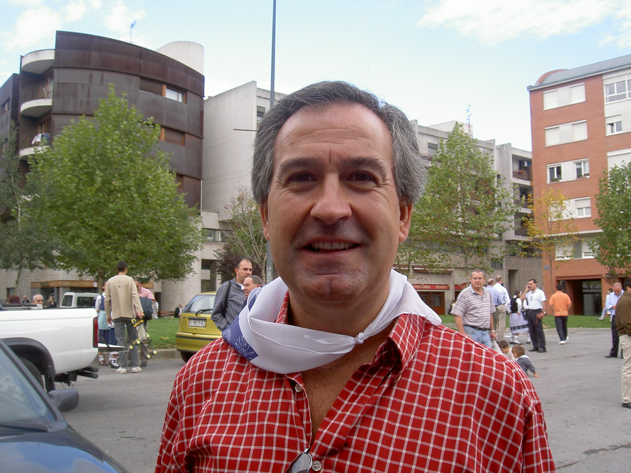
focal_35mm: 39
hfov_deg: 47.9
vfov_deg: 36.8
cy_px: 236
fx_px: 711
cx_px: 316
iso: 100
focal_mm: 8
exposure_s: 1/118
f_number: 4.7
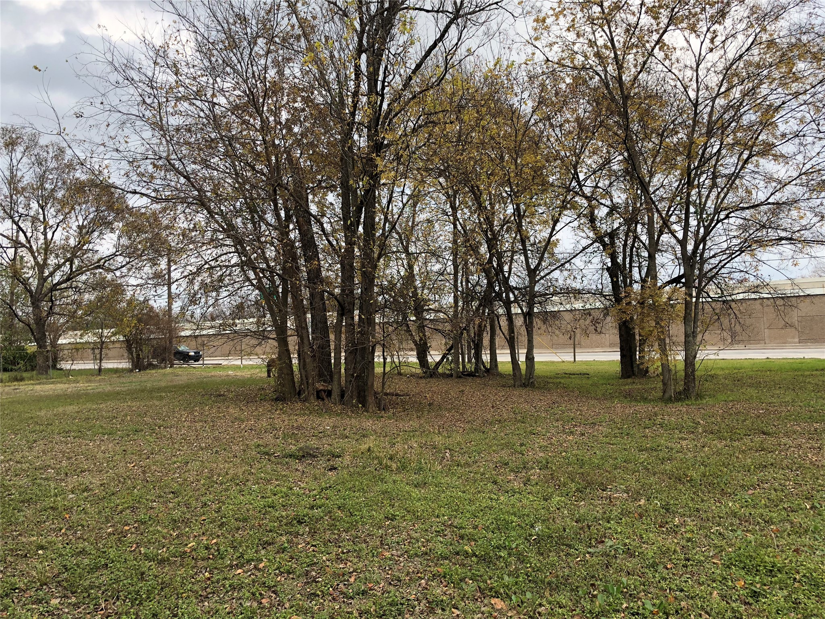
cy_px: 310
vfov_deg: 49.7
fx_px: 667
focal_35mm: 28
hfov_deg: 63.4
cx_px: 412
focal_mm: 3.99
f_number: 1.8
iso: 20
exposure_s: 1/674
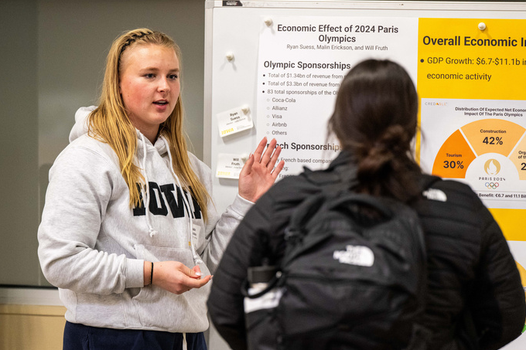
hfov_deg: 9.1
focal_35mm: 226
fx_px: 3301
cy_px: 162
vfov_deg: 6.1
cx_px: 289
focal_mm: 200
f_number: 3.2
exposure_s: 1/200
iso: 3200
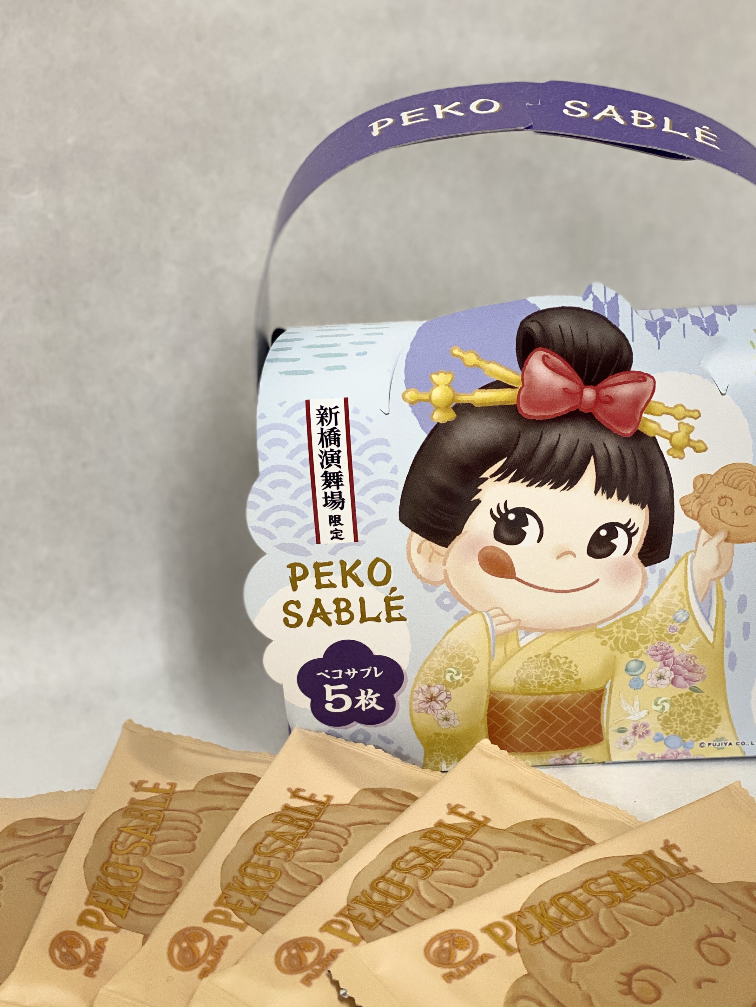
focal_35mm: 66
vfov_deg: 29.3
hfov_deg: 22.2
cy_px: 614
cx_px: 448
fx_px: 1922
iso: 160
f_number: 2
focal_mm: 6
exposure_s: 1/100
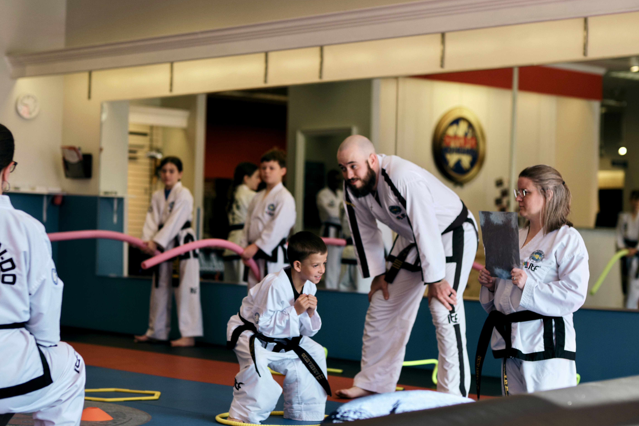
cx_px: 301
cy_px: 217
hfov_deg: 24.8
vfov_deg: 16.7
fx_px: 1455
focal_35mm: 82
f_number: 2
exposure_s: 1/640
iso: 160
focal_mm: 50
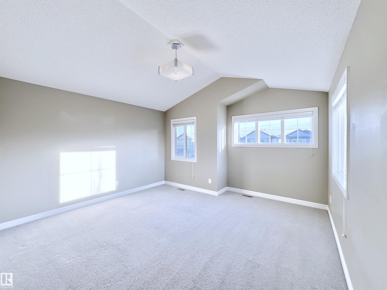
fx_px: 145
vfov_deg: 89.9
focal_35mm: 13
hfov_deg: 106.2
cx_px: 194
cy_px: 145
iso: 40
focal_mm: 1.57
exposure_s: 1/99
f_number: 1.8
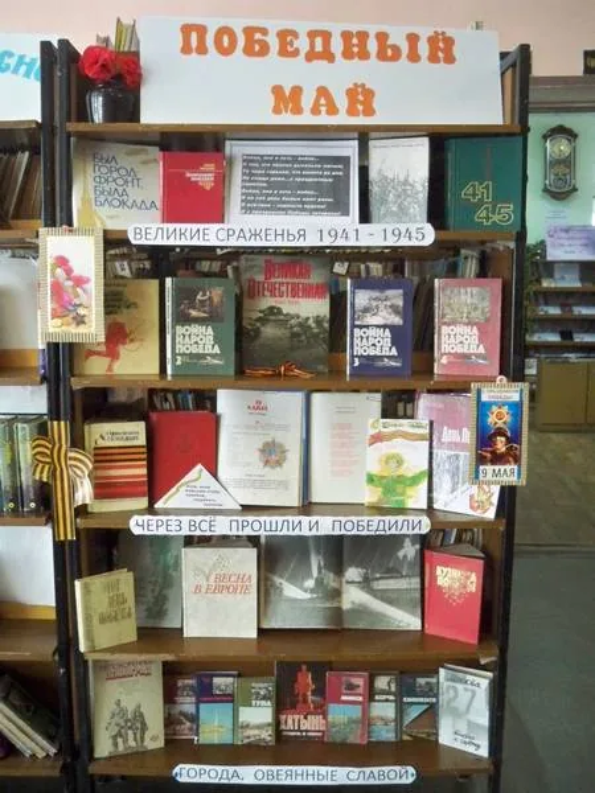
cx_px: 298
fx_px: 802
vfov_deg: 52.6
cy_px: 396
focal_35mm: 35
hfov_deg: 40.7
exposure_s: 1/60
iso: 800
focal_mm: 6.3
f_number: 3.1
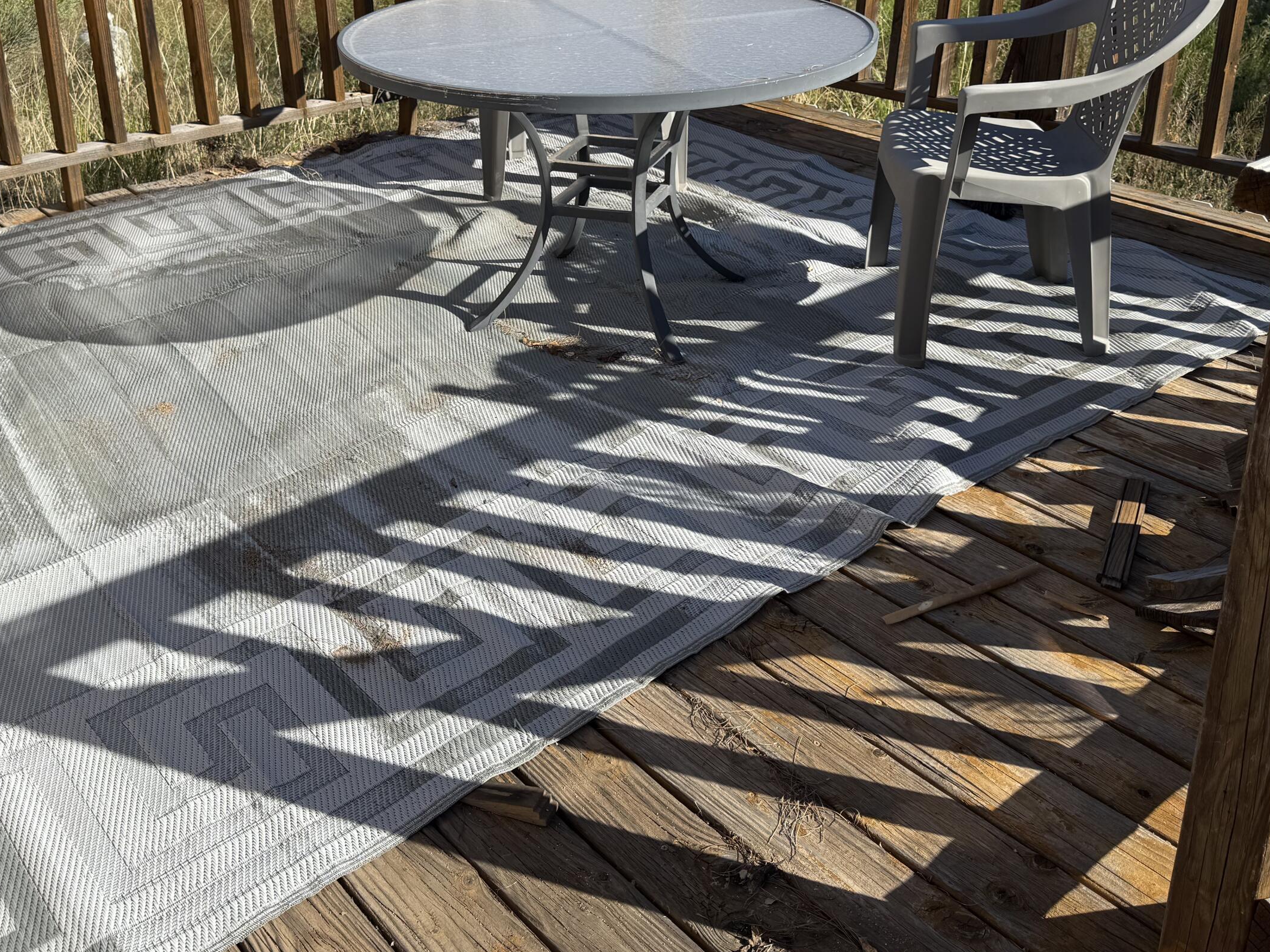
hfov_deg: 53.9
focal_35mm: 34
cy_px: 319
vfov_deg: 41.3
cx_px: 585
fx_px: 1247
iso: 80
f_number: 1.78
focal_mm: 6.76
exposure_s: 1/3145
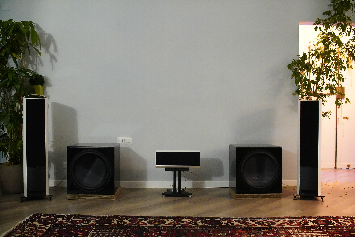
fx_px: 365
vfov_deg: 35.9
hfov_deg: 51.8
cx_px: 178
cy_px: 118
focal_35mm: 37
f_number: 2.8
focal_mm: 24.7
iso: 6400
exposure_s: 1/60
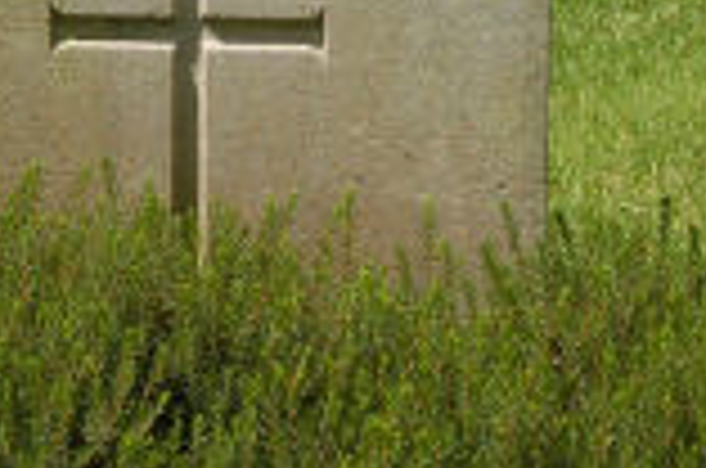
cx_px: 207
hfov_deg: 11.2
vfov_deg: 7.3
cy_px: -351
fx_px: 3582
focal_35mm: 183
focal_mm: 32
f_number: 10
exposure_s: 1/320
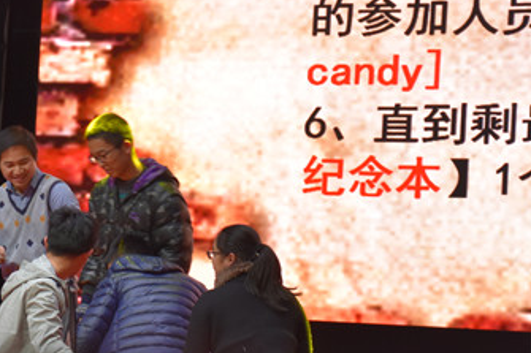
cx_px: 109
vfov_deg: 6.8
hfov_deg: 10.2
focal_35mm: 201
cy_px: 159
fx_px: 2963
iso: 800
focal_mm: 66
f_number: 5
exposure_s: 1/80
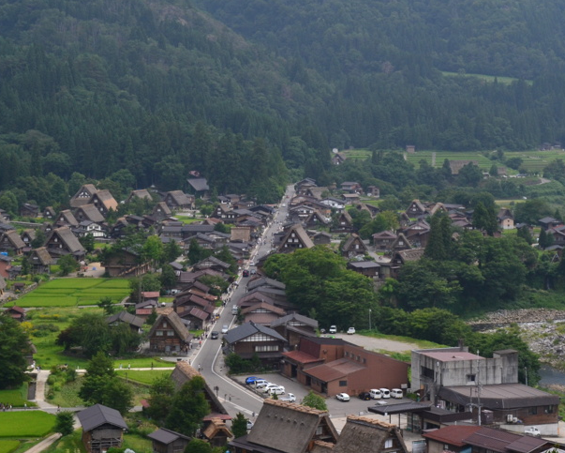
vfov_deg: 17.8
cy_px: 143
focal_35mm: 86
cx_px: 301
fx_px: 1439
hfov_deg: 22.2
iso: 400
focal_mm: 36
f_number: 10
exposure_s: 1/200
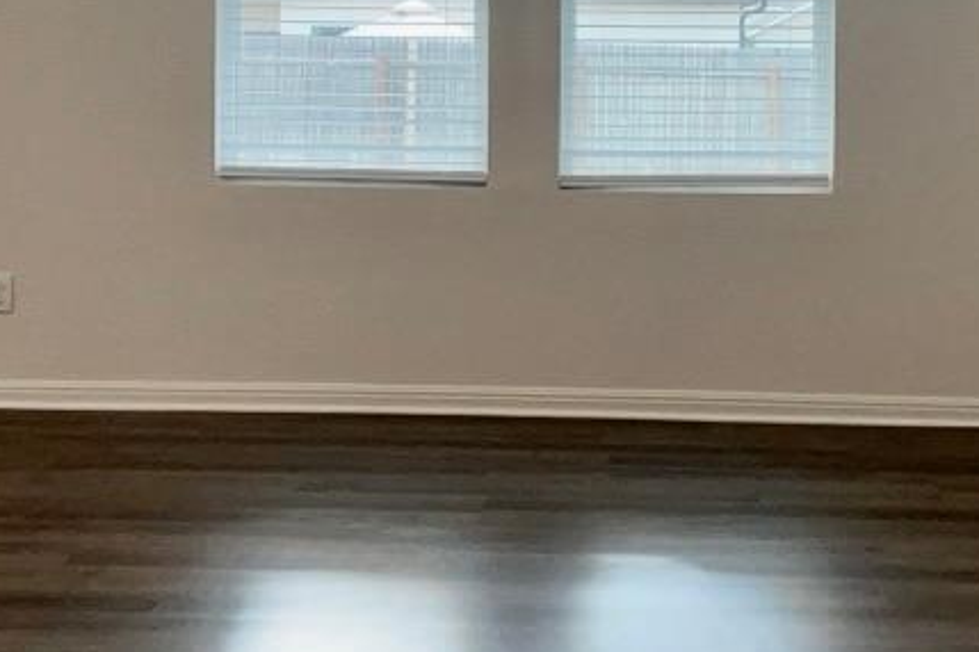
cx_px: 536
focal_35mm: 67
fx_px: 1822
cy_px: 98
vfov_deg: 20.0
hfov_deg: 30.1
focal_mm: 3
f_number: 1.8
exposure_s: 1/120
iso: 50
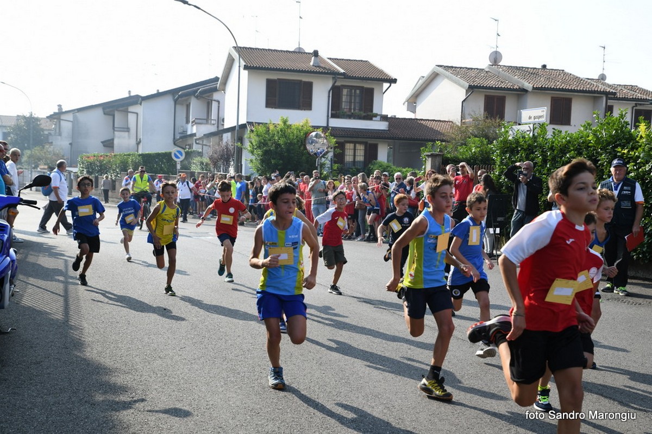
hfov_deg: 44.5
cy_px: 217
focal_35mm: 44
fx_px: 797
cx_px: 326
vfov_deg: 30.5
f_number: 7.1
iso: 640
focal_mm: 44
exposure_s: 1/1250
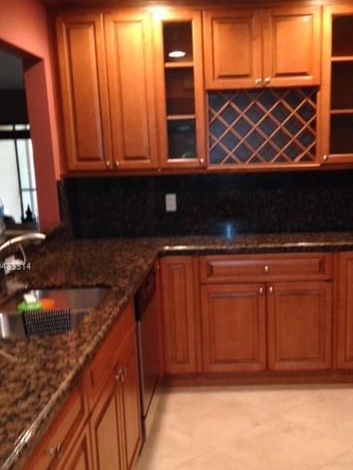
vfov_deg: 42.0
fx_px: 612
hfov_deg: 32.0
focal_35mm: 45
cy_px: 268
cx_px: 224
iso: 250
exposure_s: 1/17
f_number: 2.4
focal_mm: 4.12
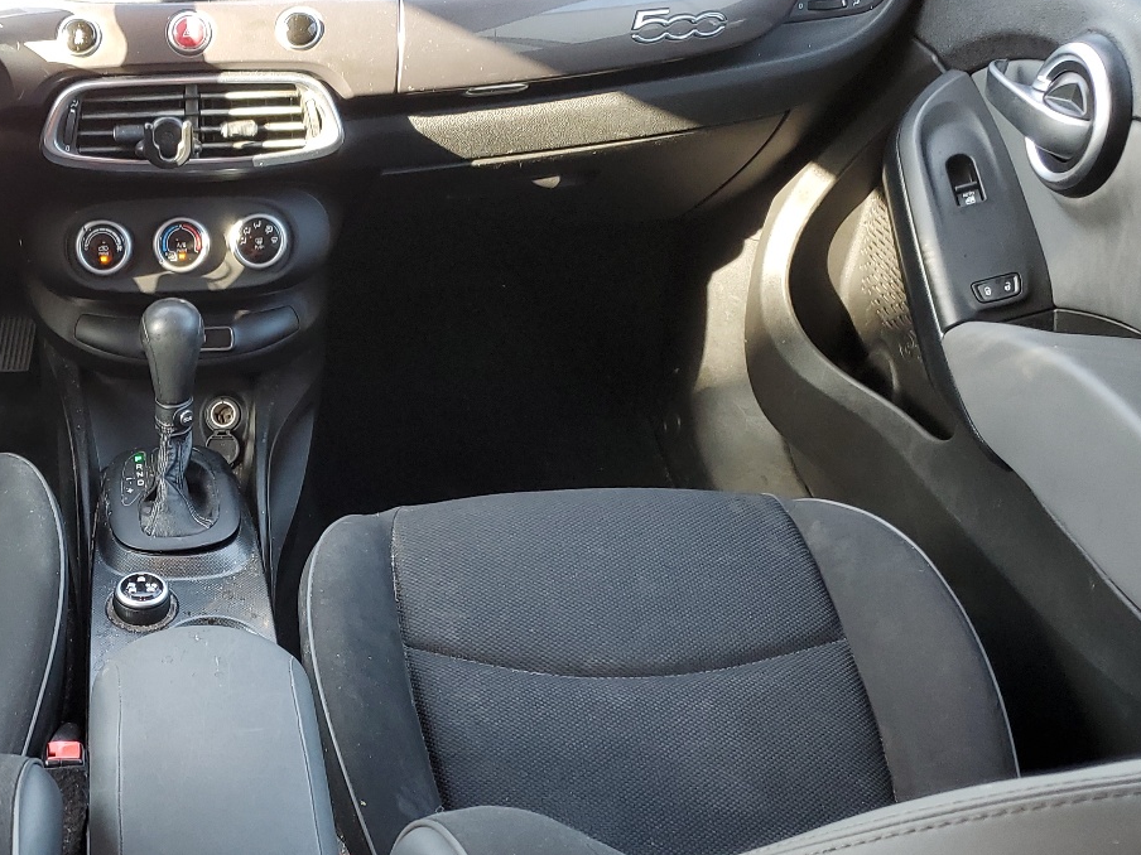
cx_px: 148
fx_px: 1516
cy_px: 496
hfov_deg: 38.8
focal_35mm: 46
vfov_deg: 31.5
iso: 54
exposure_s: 1/60.2
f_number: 1.5
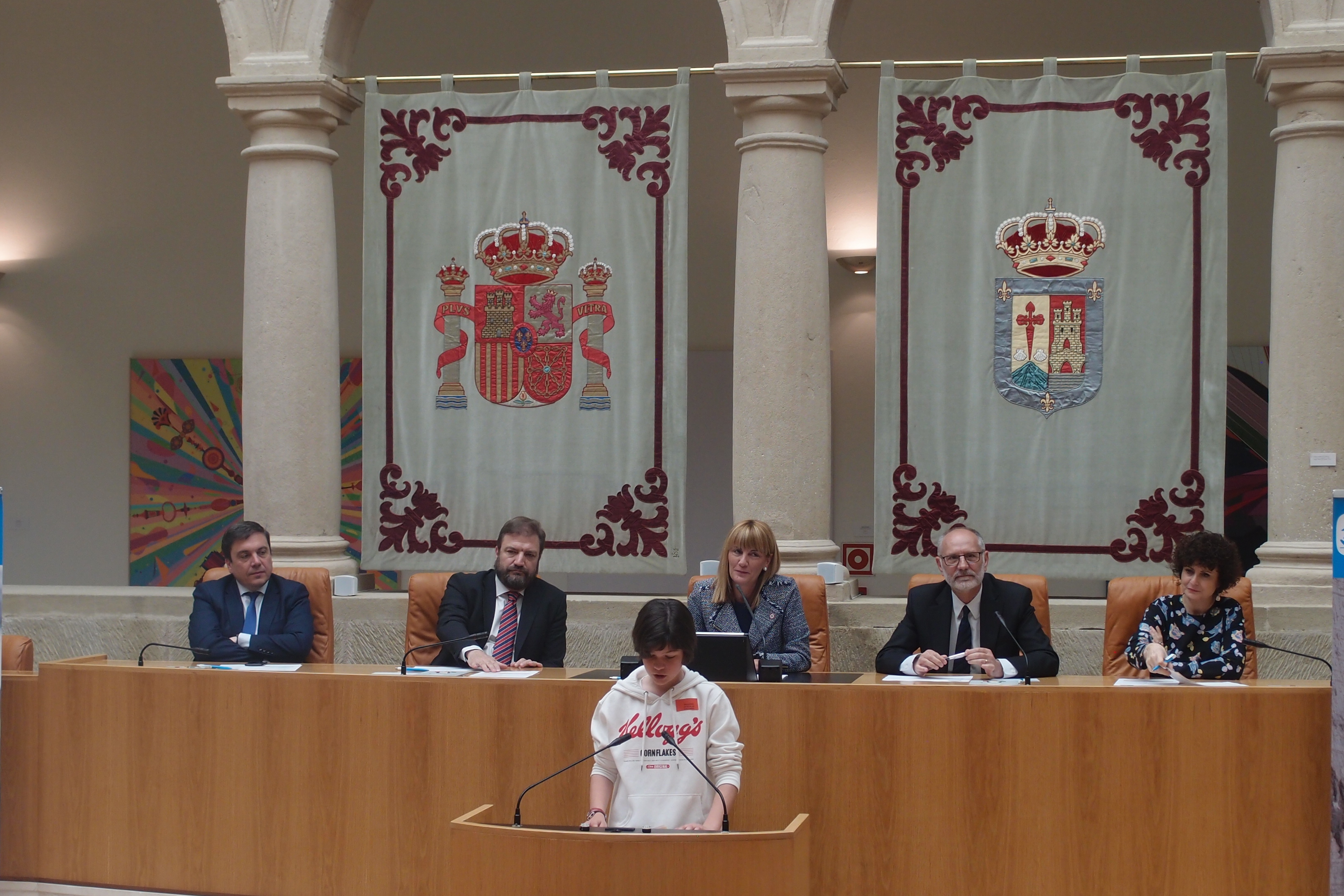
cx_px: 711
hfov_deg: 34.5
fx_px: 2165
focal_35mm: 58
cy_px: 522
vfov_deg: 23.4
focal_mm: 10.83
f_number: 2.2
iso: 100
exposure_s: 1/125
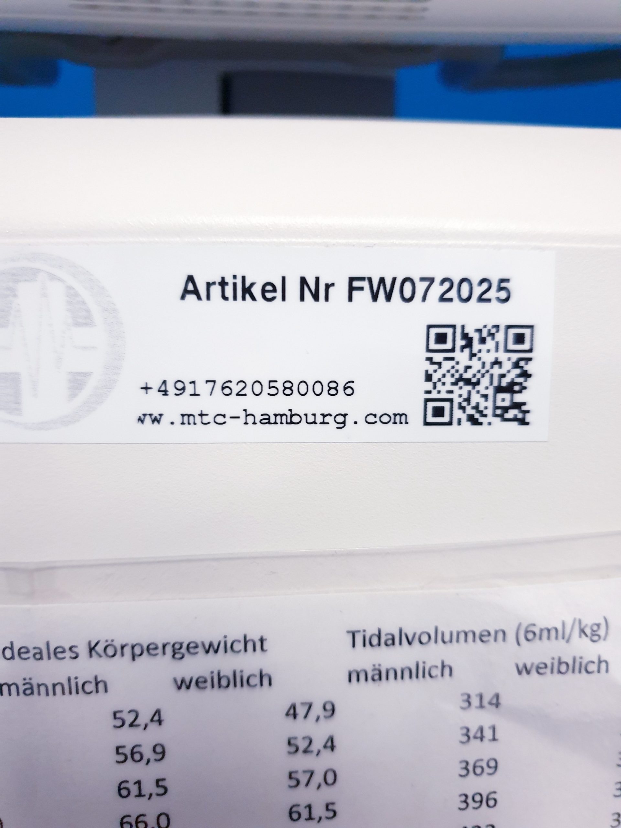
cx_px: 310
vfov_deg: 67.3
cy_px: 414
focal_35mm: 26
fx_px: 622
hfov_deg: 53.1
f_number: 1.5
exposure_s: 1/33
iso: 320
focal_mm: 4.3
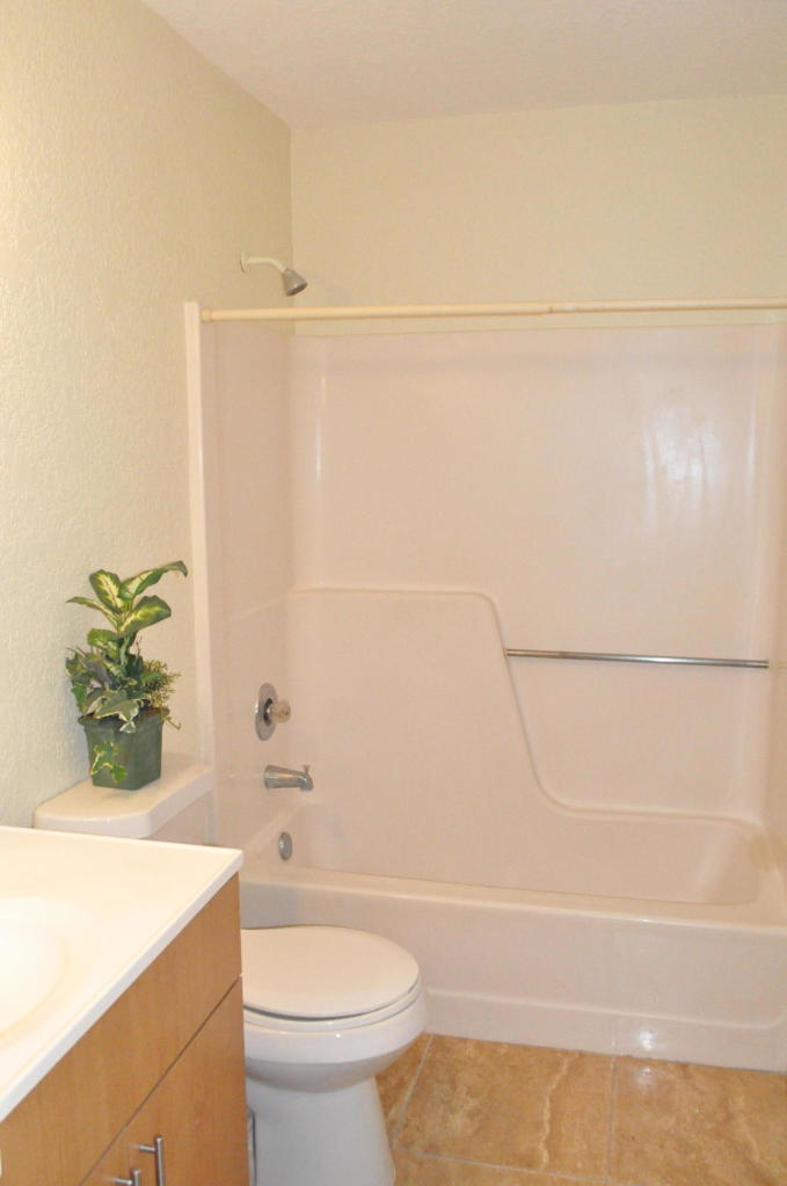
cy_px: 593
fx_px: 987
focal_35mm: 30
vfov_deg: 62.0
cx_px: 394
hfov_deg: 43.5
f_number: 7.1
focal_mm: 20
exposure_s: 1/200
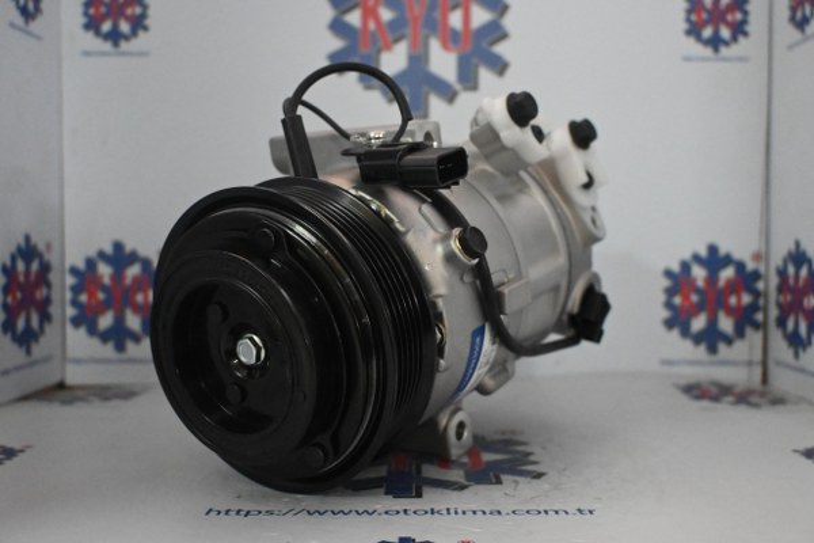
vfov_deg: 35.5
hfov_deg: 51.3
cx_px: 407
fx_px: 848
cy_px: 272
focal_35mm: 38
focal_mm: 25
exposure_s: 1/60
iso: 8000
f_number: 4.2
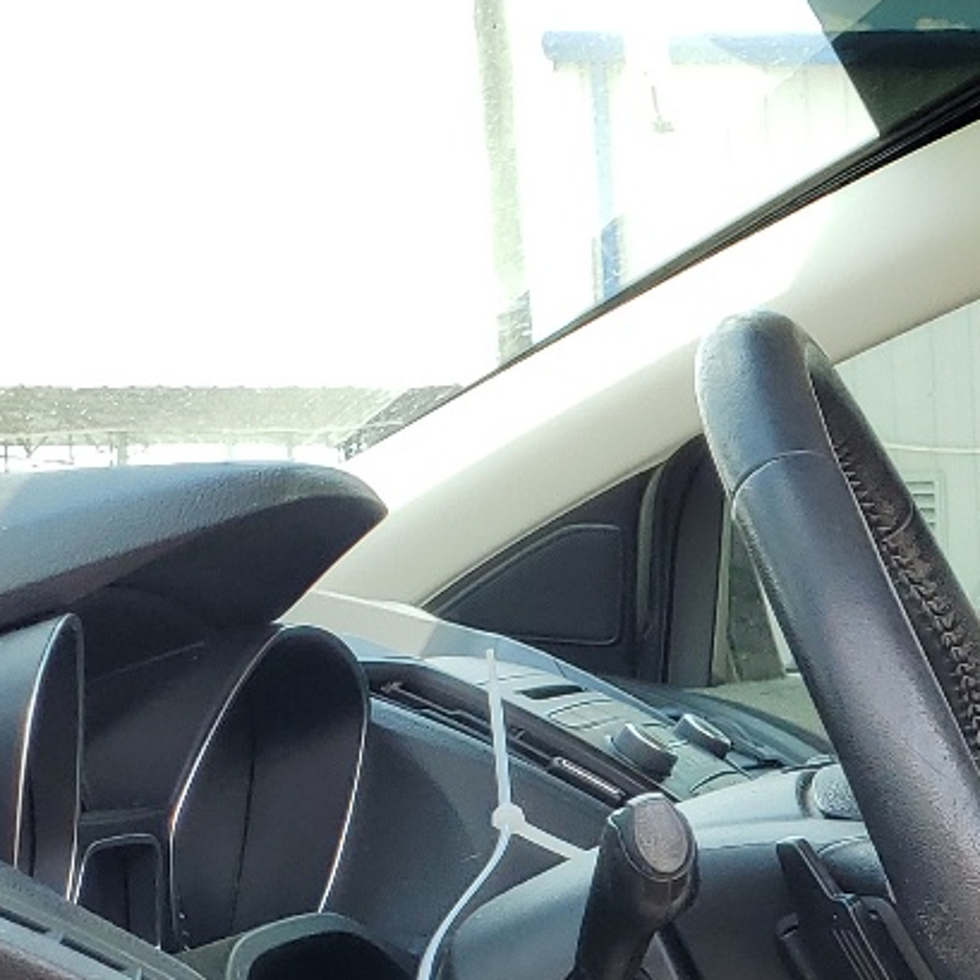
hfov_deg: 17.5
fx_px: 2883
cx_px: 1445
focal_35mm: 90
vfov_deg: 18.0
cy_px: 1277
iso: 50
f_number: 1.5
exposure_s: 1/370
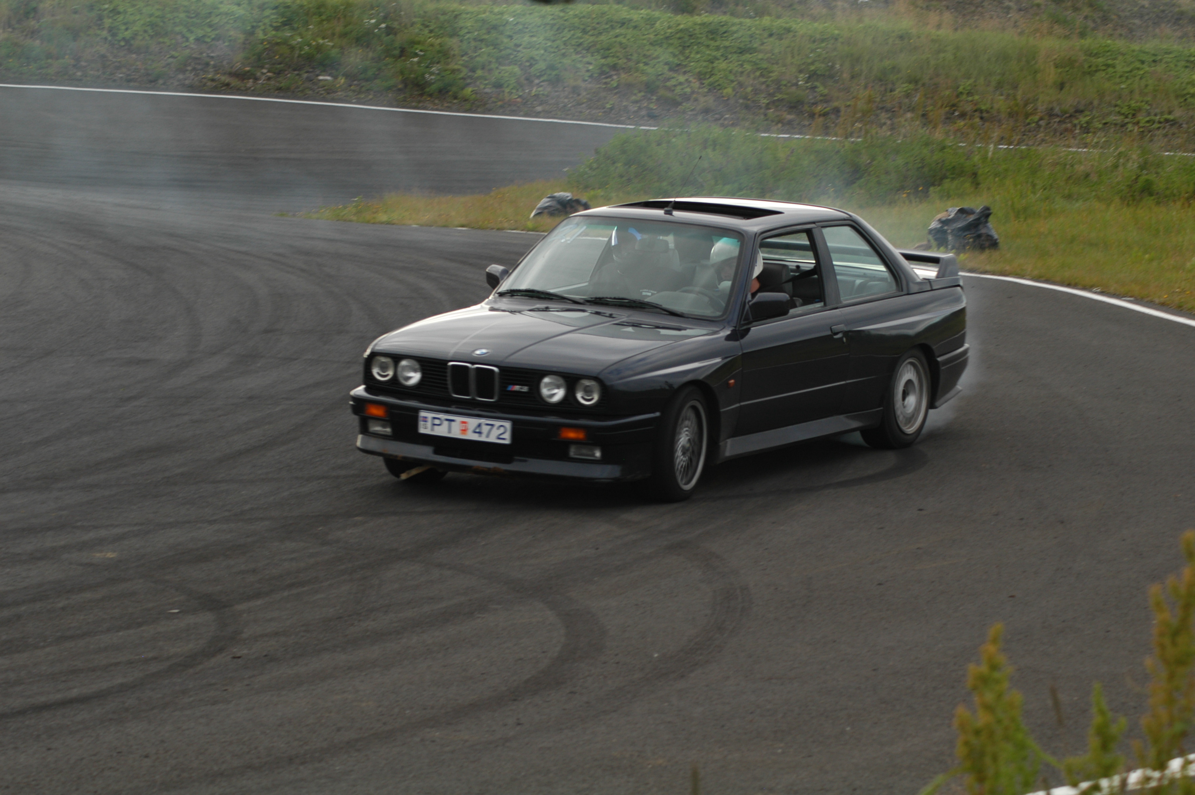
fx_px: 3980
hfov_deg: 17.1
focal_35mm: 120
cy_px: 398
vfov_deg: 11.4
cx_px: 598
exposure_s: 1/160
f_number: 6.3
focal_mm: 80
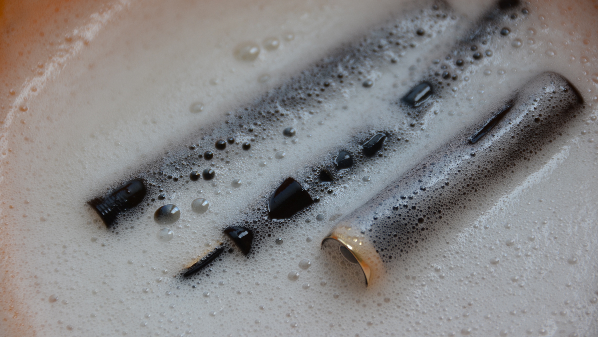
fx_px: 4979
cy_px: 155
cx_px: 299
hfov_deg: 6.9
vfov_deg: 3.9
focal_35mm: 314
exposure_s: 1/500
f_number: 5.6
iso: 250
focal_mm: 200
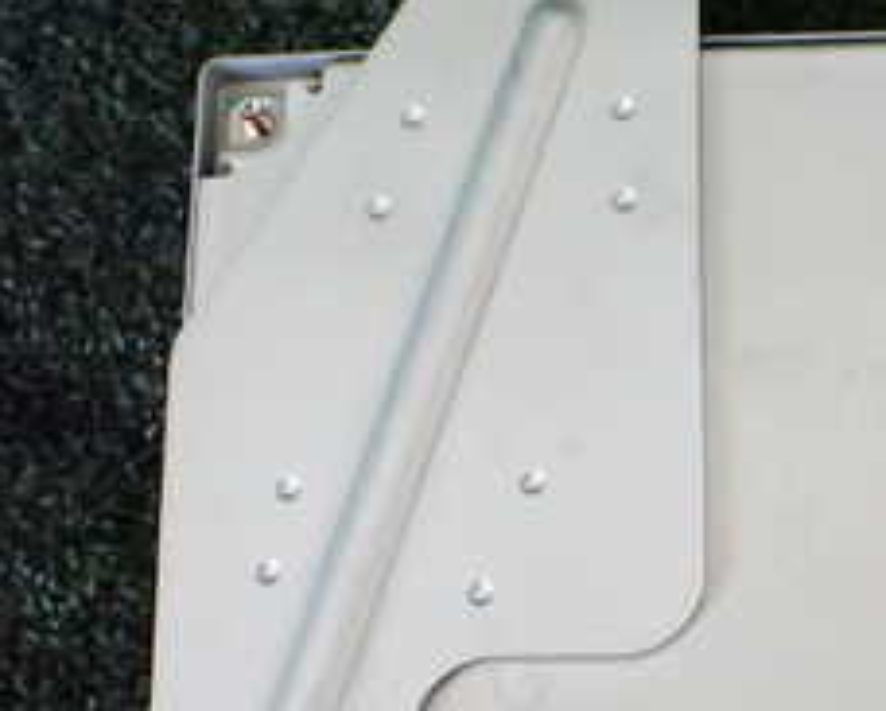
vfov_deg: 19.9
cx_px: 602
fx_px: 2022
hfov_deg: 24.6
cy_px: 435
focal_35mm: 77
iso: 500
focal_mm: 5.4
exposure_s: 1/125
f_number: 2.3
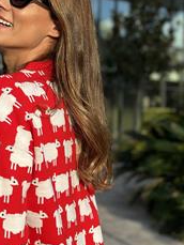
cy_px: 147
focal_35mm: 106
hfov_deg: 13.9
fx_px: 751
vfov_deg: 18.5
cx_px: 28
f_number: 1.78
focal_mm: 6.86
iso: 80
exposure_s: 1/1695
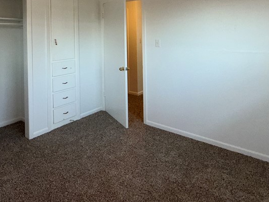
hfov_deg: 64.1
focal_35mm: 27
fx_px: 210
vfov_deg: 48.2
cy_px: 38
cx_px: 96
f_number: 2.2
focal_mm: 2.22
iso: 80
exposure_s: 1/122
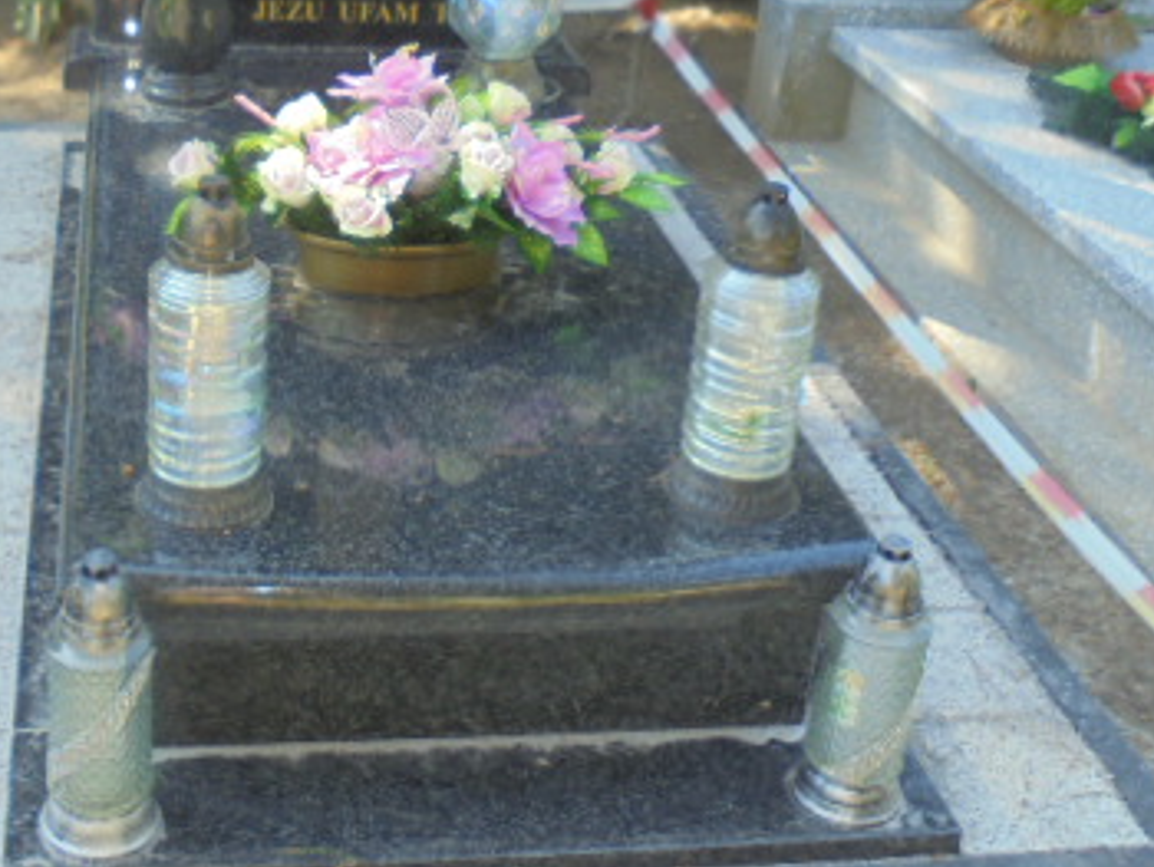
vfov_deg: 27.1
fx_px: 1768
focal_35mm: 53
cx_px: 353
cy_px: 194
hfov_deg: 35.7
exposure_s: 1/80
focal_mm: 5.3
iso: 100
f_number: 3.7
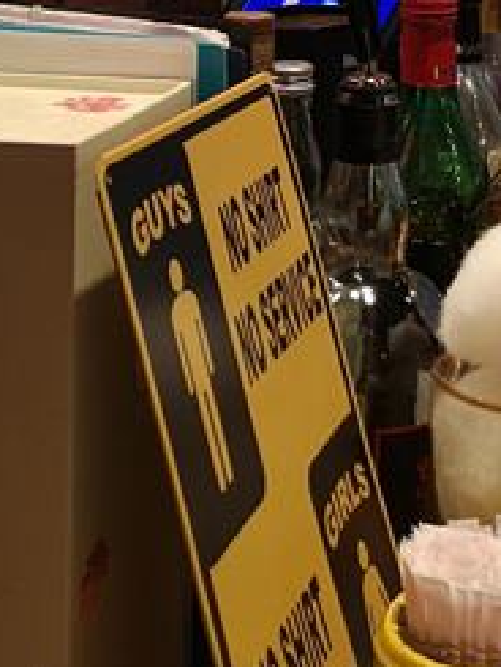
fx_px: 1697
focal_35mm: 88
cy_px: -272
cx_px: 362
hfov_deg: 16.7
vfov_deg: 19.9
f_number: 1.8
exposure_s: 1/25
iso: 320
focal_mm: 3.95
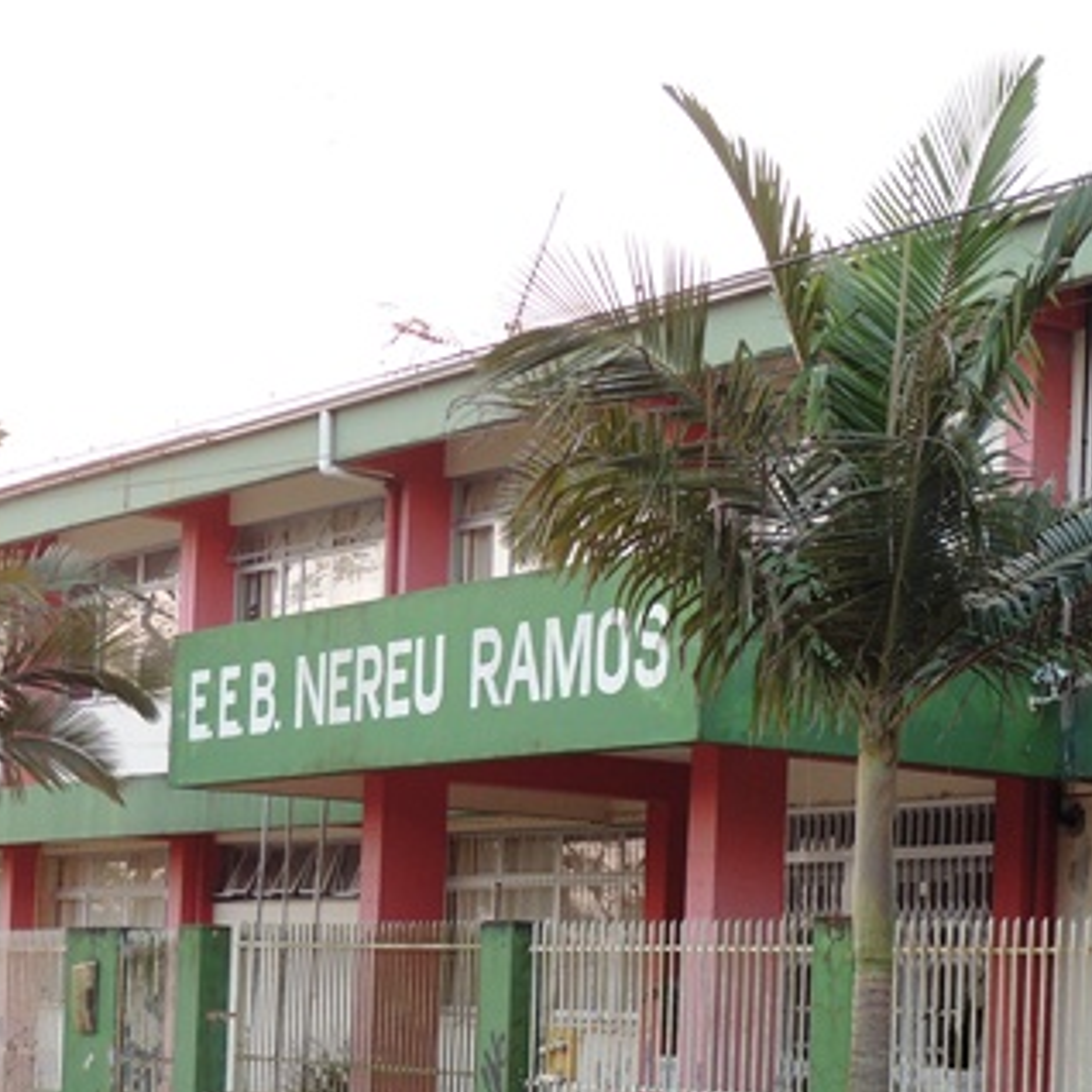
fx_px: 3176
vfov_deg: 19.2
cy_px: 941
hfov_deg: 19.3
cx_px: 879
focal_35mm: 89
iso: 125
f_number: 3.3
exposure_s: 1/50
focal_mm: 7.1
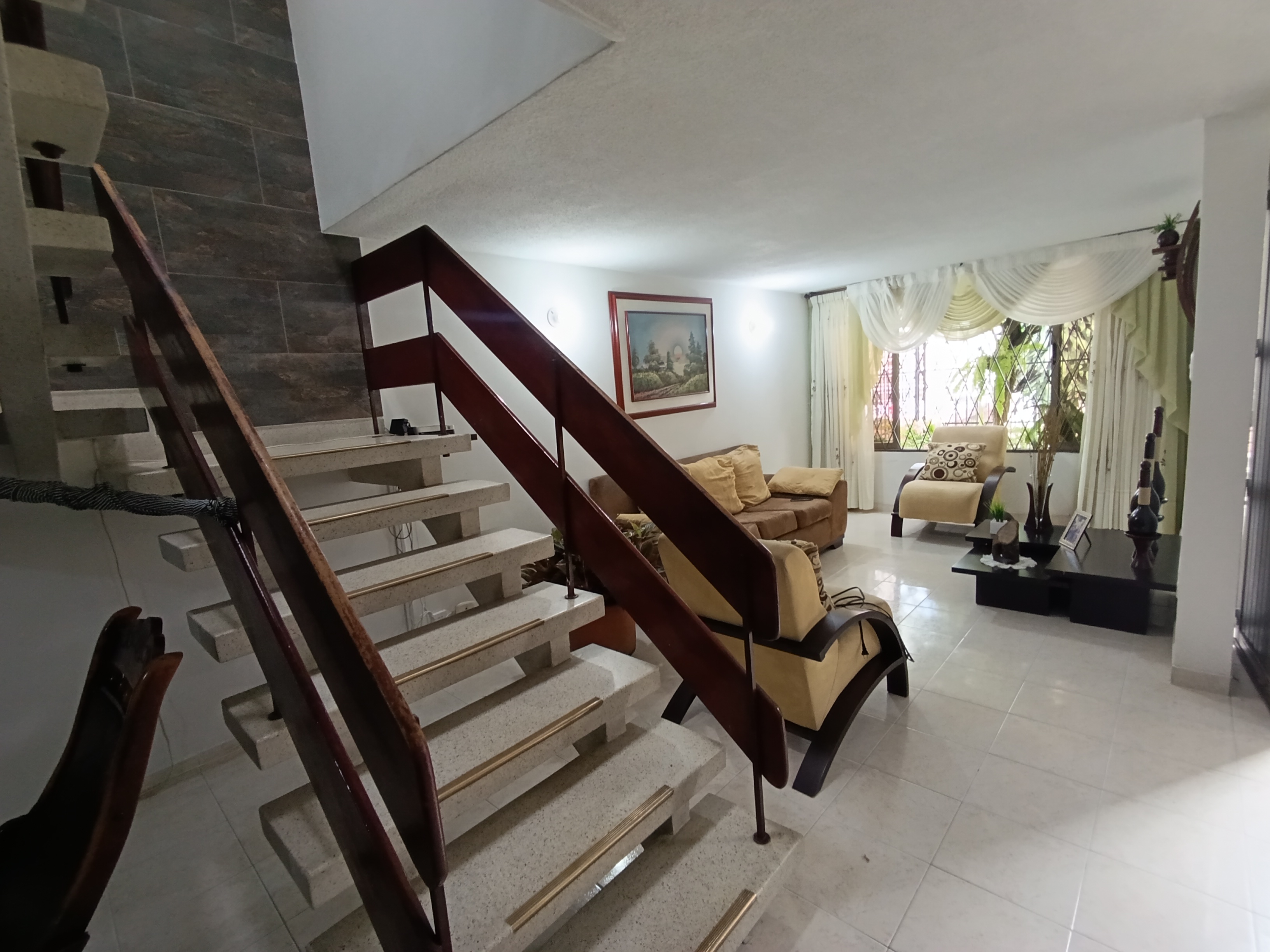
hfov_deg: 94.5
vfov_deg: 78.1
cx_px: 635
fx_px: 587
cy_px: 476
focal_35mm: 16
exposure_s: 1/40
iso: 320
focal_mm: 1.65
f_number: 2.2
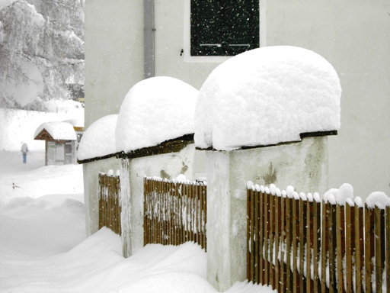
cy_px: 146
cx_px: 195
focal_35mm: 85
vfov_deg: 17.4
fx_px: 958
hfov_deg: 23.0
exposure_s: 1/160
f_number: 6.7
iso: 100
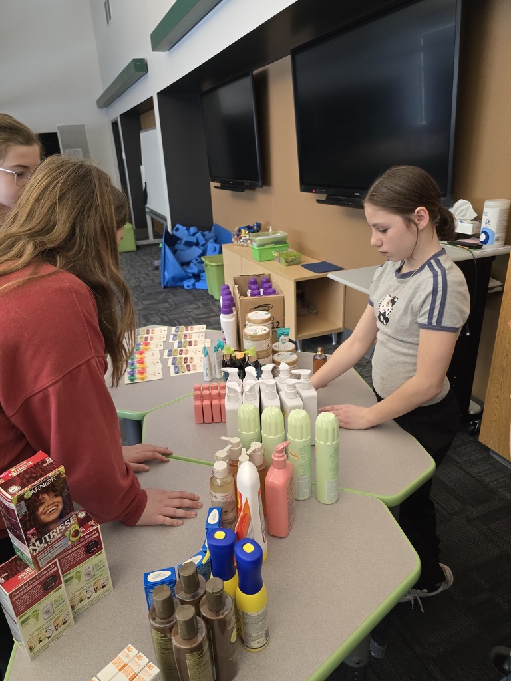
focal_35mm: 23
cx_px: 256
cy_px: 340
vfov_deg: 73.9
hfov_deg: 58.9
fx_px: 453
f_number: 1.7
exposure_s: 1/120
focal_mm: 6.3
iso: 500
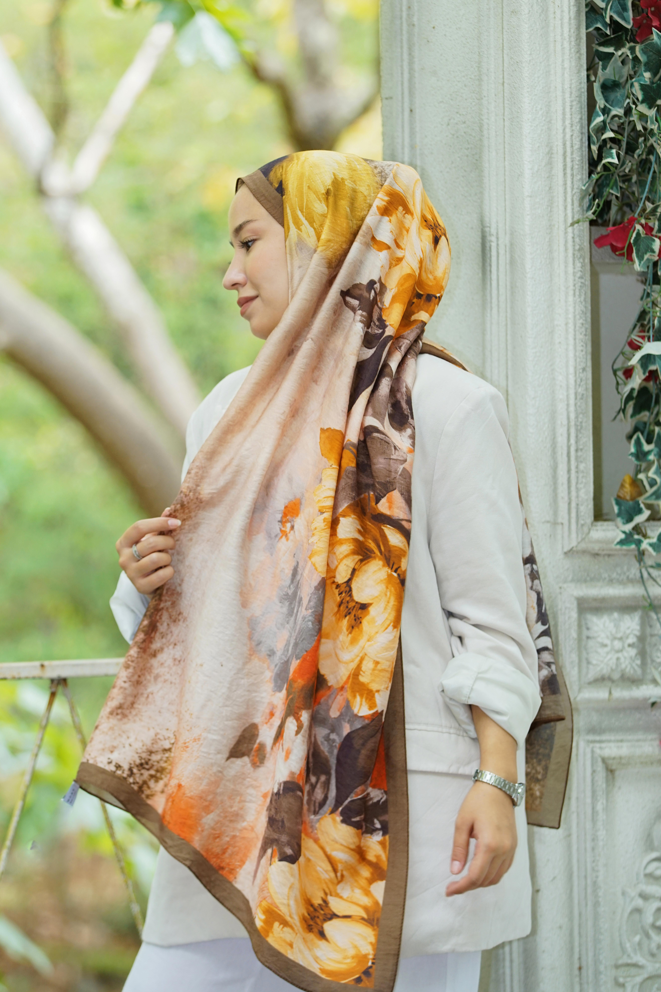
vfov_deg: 18.6
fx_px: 3028
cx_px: 330
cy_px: 496
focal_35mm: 110
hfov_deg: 12.5
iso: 400
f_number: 3.5
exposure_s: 1/100
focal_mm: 110
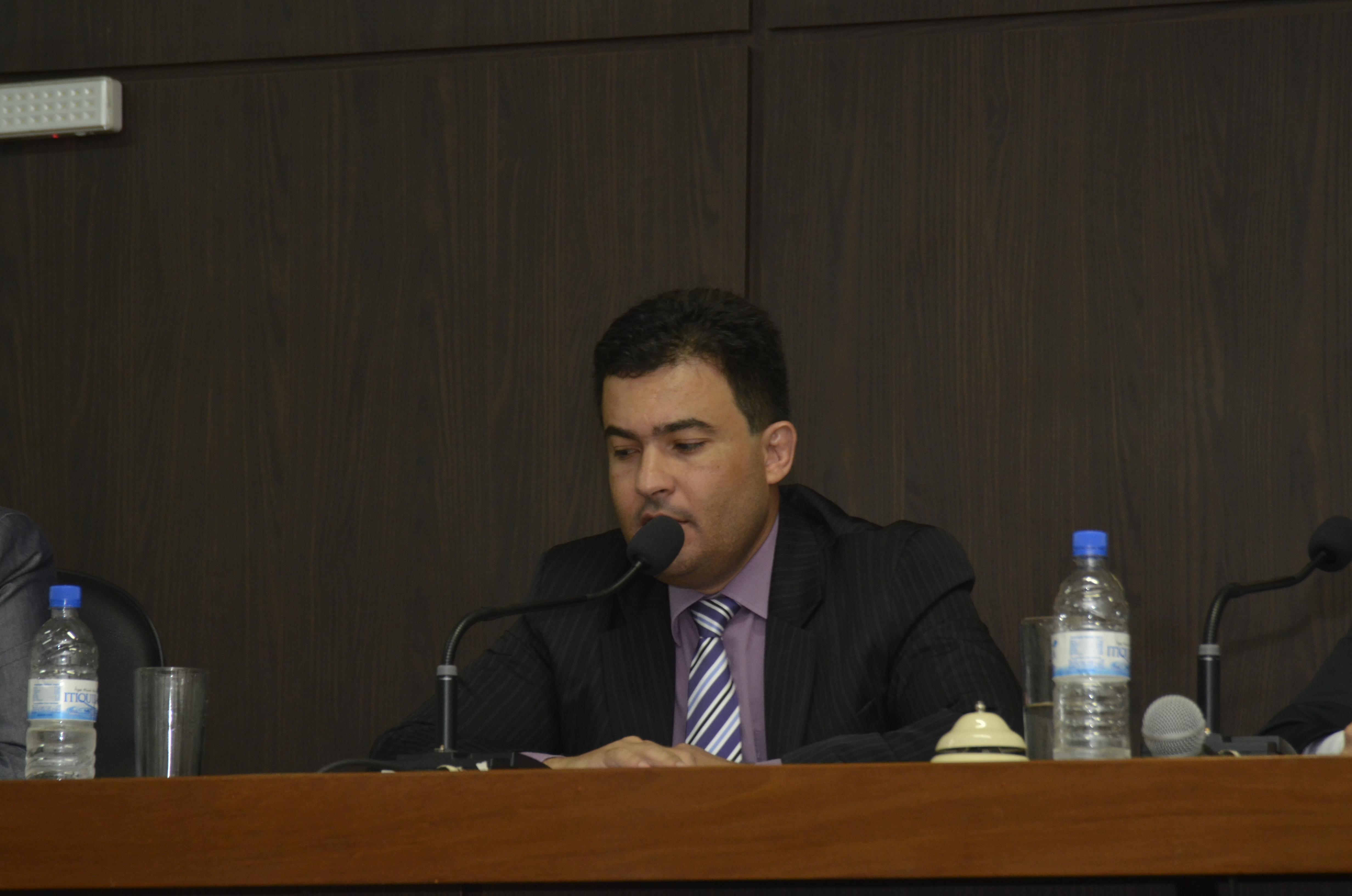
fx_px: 6746
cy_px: 448
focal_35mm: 180
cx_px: 676
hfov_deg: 11.4
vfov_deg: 7.6
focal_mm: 120
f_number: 5.6
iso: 800
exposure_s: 1/60
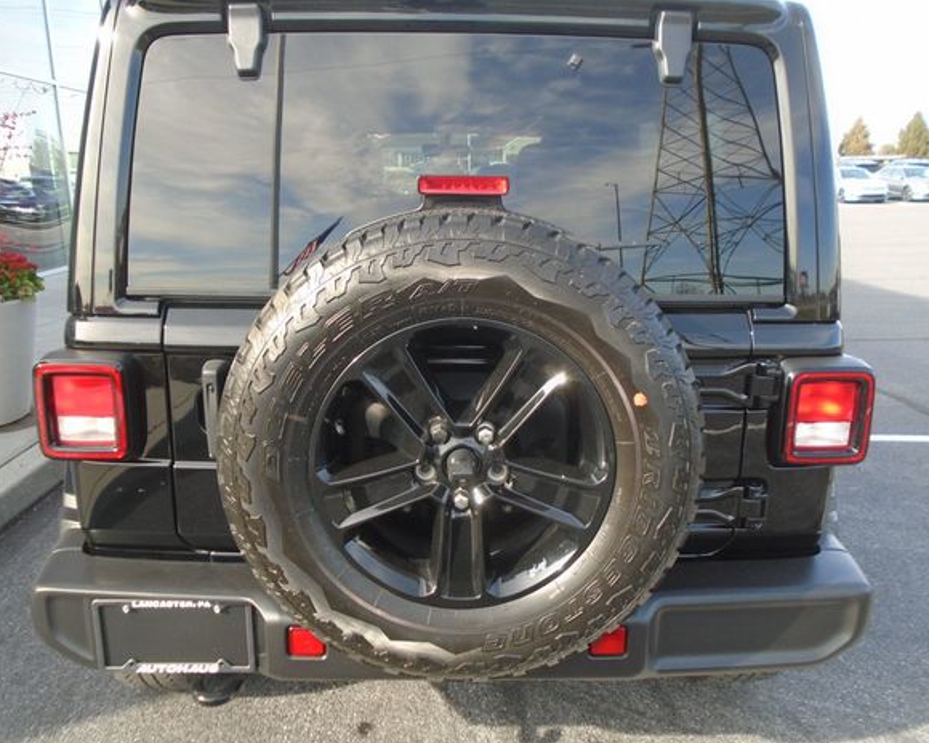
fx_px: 770
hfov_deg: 62.2
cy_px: 370
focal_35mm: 28
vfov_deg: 51.5
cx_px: 455
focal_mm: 4.6
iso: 100
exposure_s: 1/160
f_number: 3.2
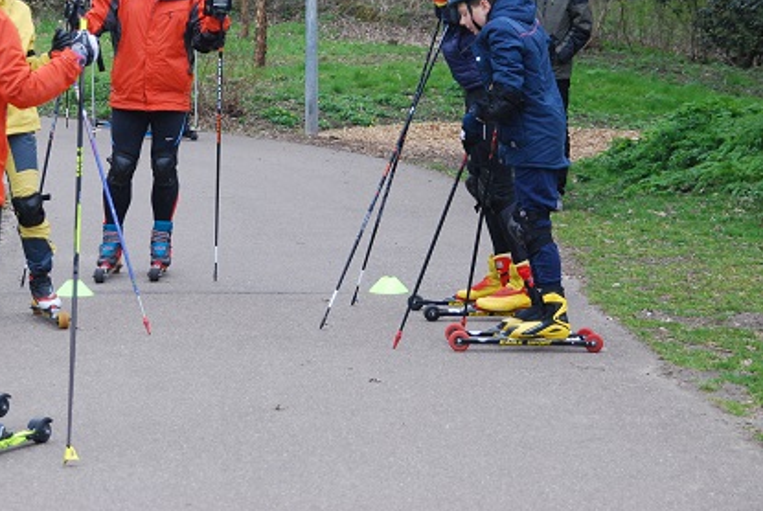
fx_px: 3311
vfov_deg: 8.8
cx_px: 287
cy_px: 144
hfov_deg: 13.1
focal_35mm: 156
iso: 720
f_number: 5.3
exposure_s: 1/500
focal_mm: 72
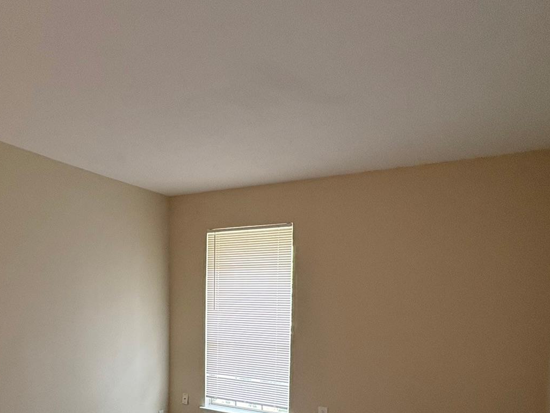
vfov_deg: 47.3
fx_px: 445
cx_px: 200
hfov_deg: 62.4
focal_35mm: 28
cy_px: 324
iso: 160
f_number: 2.2
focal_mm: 2.22
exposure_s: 1/60
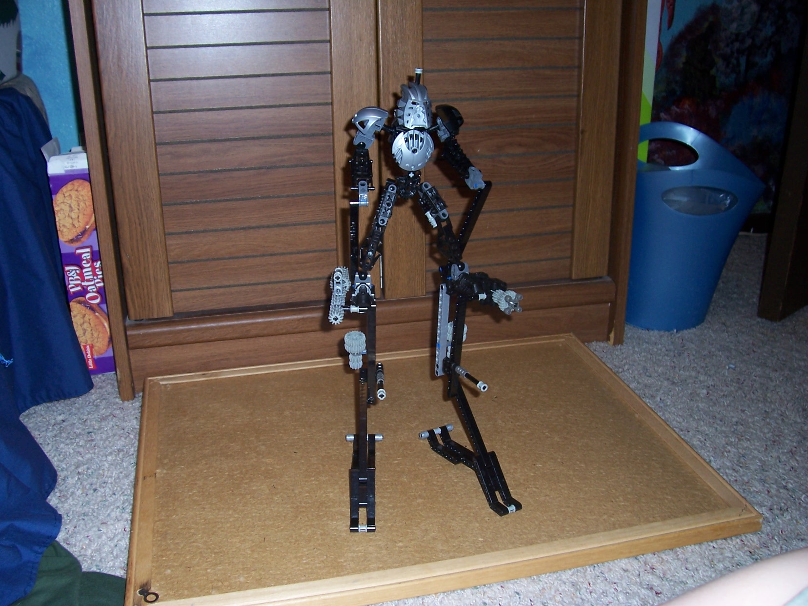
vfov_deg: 41.8
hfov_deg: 54.0
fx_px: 794
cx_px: 404
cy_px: 303
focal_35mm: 34
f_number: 2.7
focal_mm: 5.6
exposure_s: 1/60
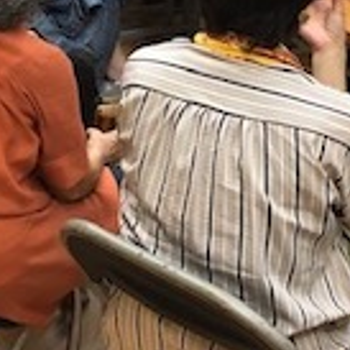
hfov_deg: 19.8
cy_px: -84
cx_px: 250
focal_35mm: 87
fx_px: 995
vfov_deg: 18.7
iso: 100
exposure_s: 1/13
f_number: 1.8
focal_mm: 3.99
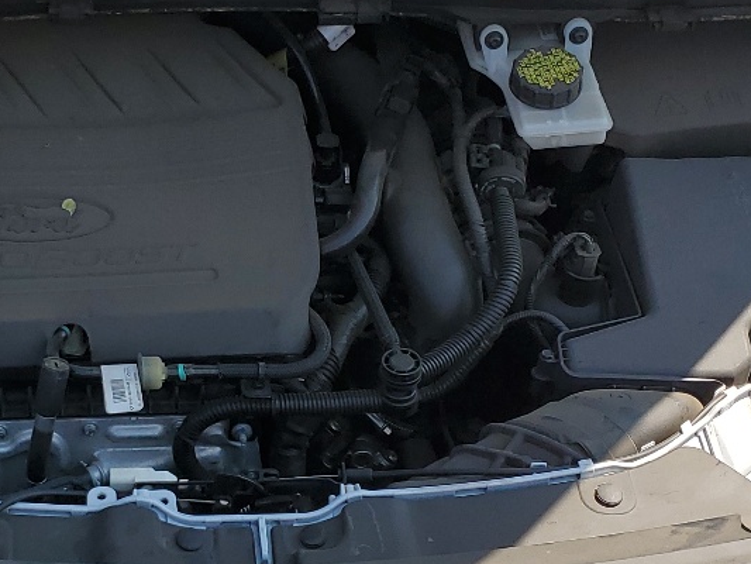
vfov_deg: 18.9
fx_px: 1693
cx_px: 197
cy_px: 307
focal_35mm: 78
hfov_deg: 24.8
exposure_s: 1/2500
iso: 50
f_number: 1.5
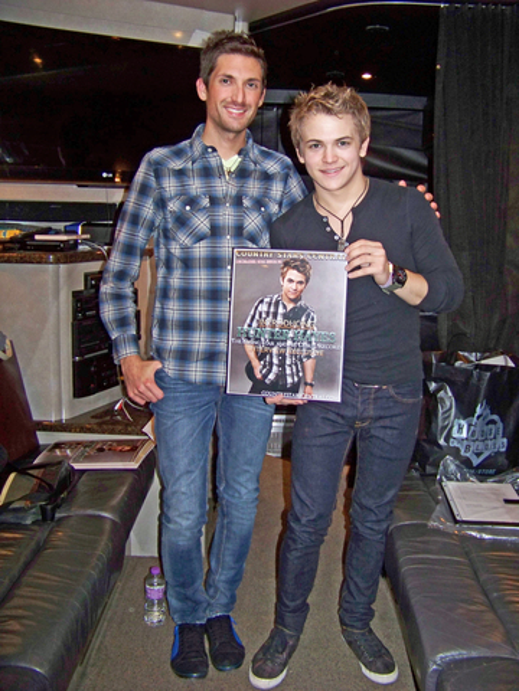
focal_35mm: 36
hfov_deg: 39.7
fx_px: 720
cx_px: 260
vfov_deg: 51.4
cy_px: 346
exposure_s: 1/30
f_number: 2.8
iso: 200
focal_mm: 5.85
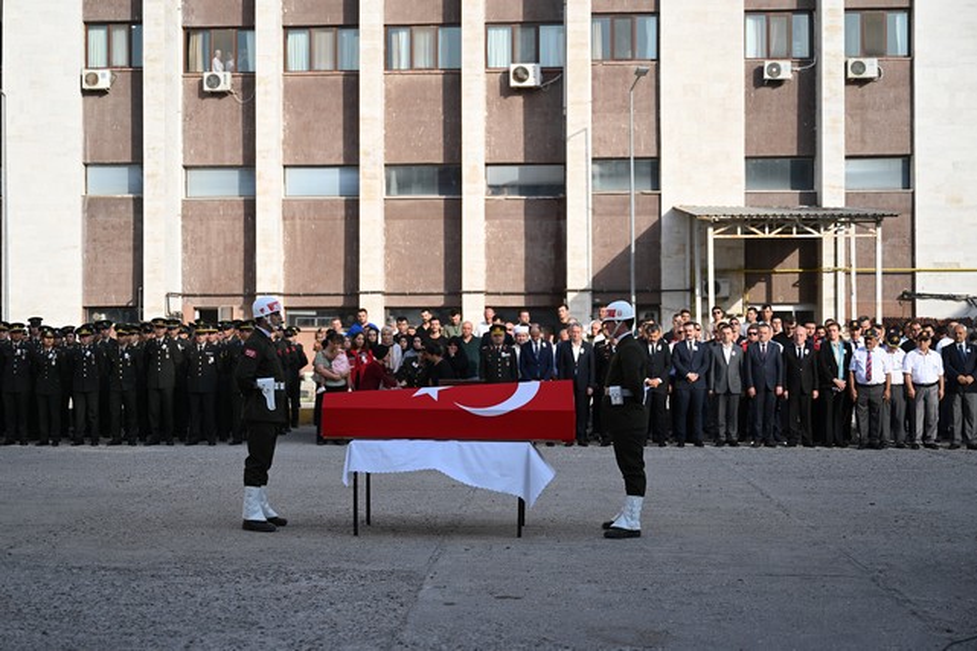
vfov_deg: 28.1
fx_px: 1302
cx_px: 488
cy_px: 326
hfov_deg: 41.1
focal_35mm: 48
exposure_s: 1/640
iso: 64
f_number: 2.8
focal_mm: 48
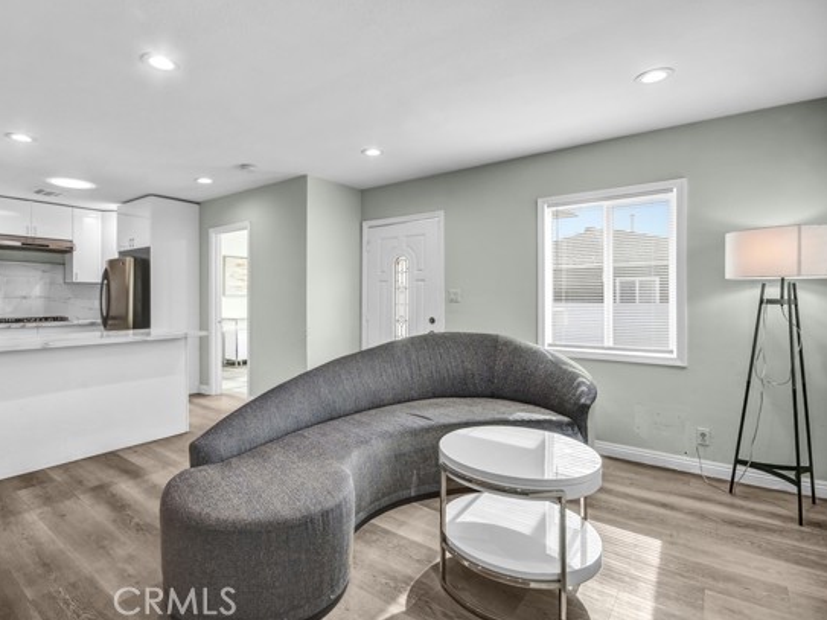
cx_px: 361
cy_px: 299
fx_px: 406
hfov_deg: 90.6
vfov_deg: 74.7
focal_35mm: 17
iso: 100
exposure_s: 1/8
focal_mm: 10
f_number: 8
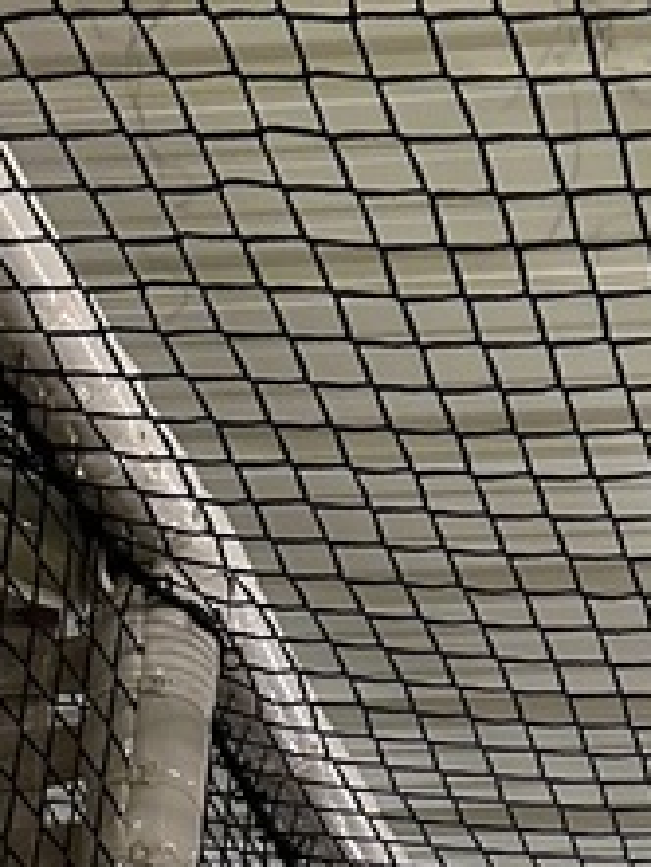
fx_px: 2781
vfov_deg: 15.7
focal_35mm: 111
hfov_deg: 12.5
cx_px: 1051
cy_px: 1444
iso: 250
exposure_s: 1/41
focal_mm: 6.86
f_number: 1.78
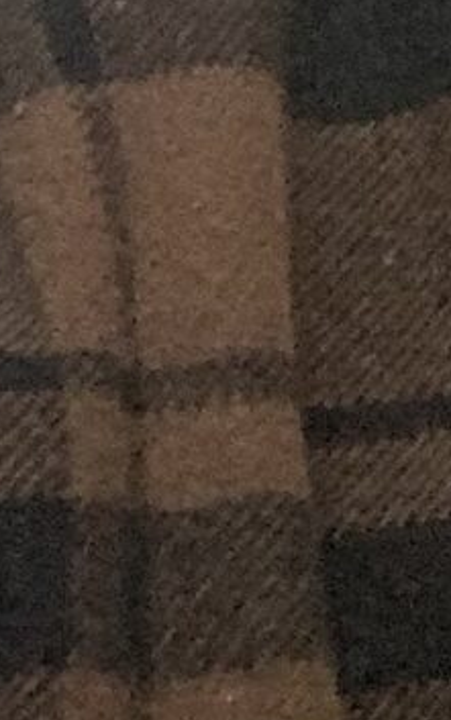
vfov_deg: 7.1
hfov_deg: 5.0
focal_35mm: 246
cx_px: 1567
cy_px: -1775
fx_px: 4832
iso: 200
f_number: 2.2
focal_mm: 2.87
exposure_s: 1/60
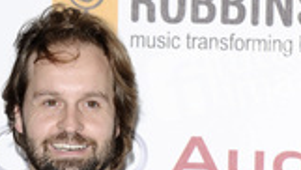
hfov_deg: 6.0
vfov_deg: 3.4
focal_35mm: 359
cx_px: 74
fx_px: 2869
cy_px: 357
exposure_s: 1/250
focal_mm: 92
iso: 320
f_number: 4.5
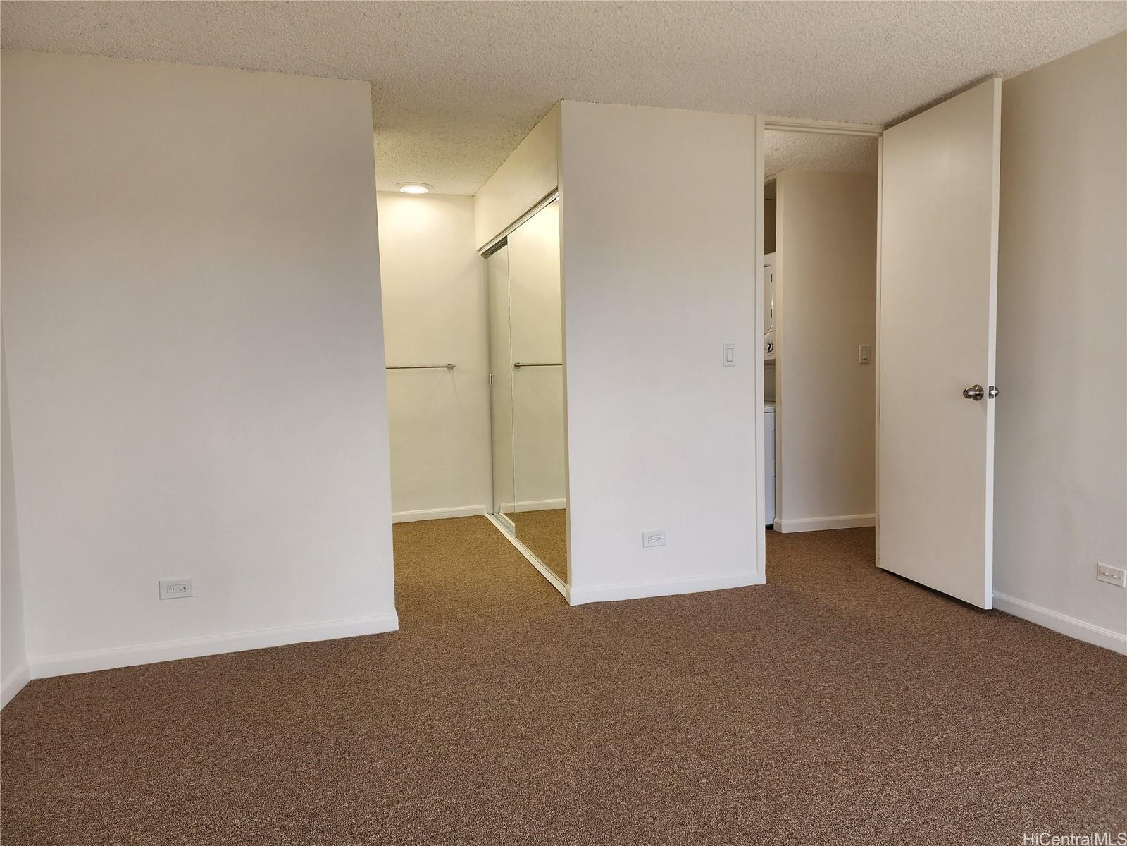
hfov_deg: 73.9
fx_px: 749
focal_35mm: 23
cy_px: 423
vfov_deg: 58.9
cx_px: 564
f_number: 1.8
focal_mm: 6.4
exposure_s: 1/120
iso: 64
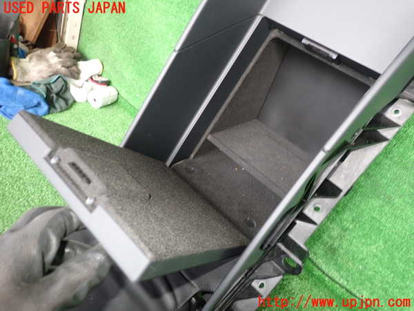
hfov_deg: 69.4
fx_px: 299
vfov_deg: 54.9
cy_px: 156
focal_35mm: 25
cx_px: 207
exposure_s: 1/30
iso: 200
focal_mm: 4.5
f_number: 2
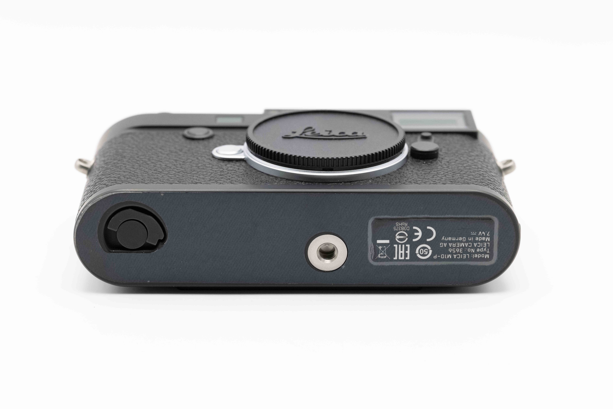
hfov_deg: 22.6
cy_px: 204
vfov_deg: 15.2
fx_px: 1533
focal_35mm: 90
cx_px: 306
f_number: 9
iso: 3200
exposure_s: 1/400
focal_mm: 90
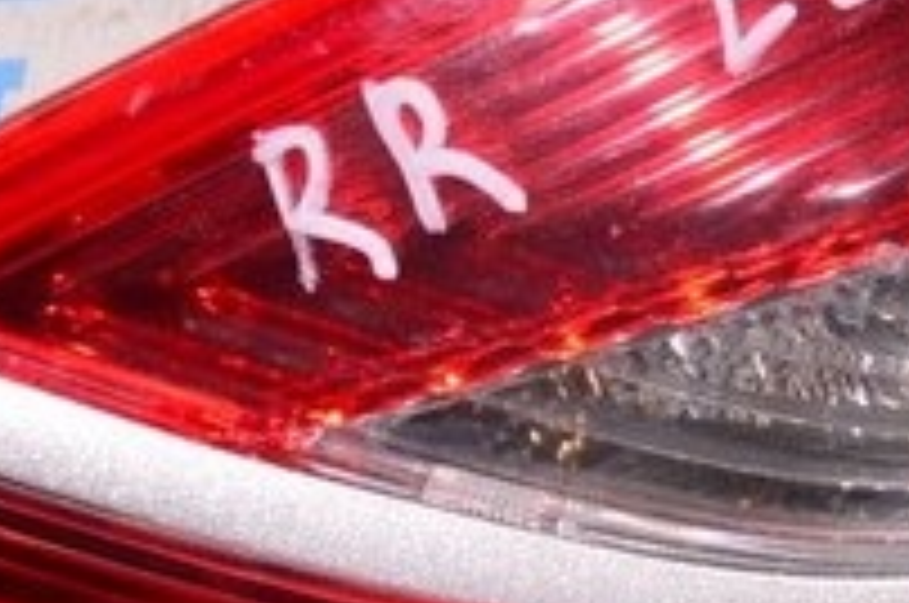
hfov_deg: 13.1
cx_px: 1192
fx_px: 3832
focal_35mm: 152
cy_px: -65
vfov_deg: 8.9
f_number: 8
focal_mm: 20
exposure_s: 1/200
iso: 1600
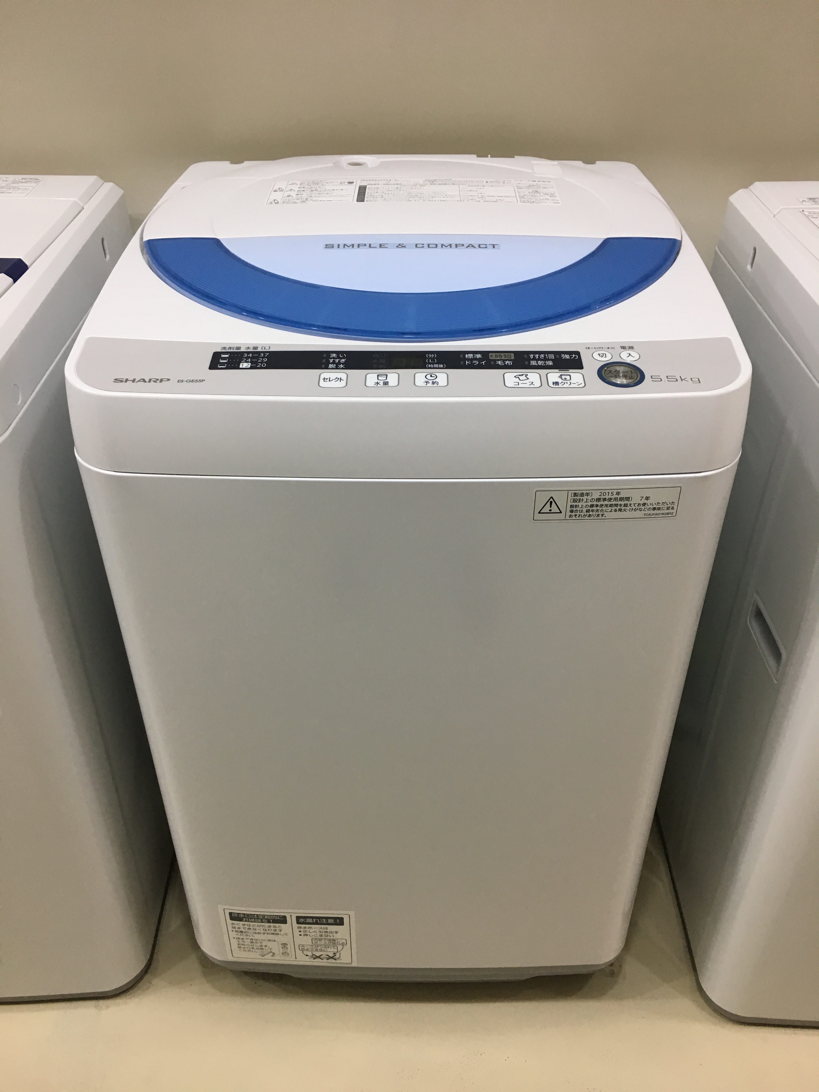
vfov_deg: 61.7
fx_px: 915
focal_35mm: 29
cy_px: 546
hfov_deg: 48.2
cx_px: 410
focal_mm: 4.15
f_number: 2.2
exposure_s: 1/33
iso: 100
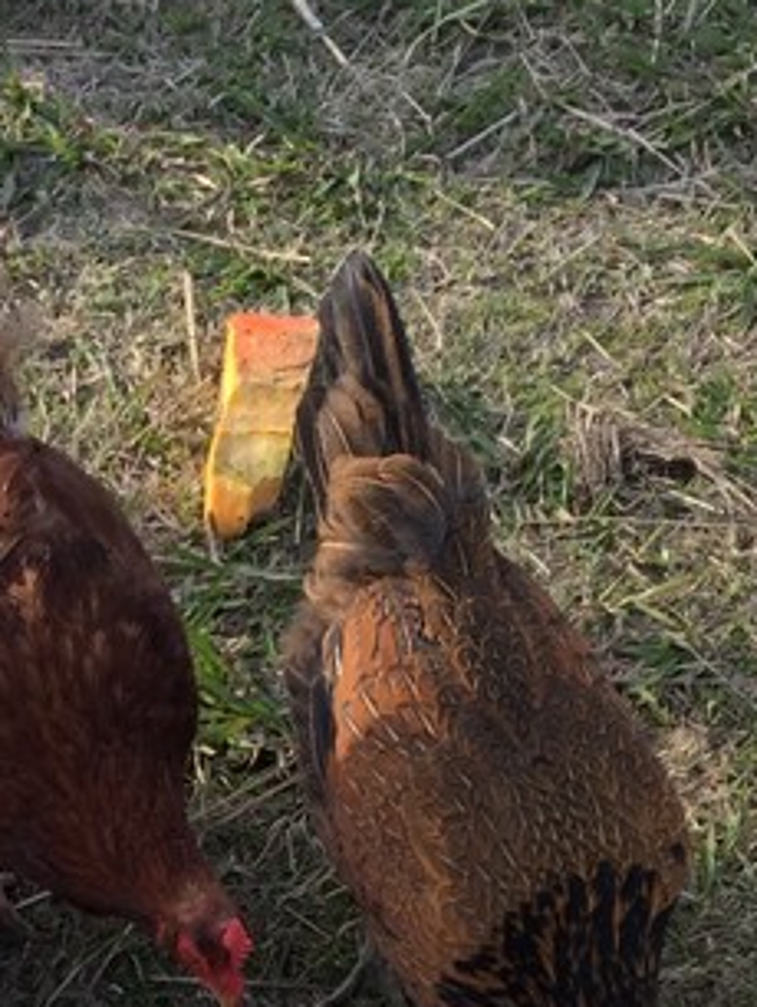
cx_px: 53
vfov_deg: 19.0
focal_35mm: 97
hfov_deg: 15.1
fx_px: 2824
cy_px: 1227
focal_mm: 4.15
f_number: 2.2
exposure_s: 1/501
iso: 32
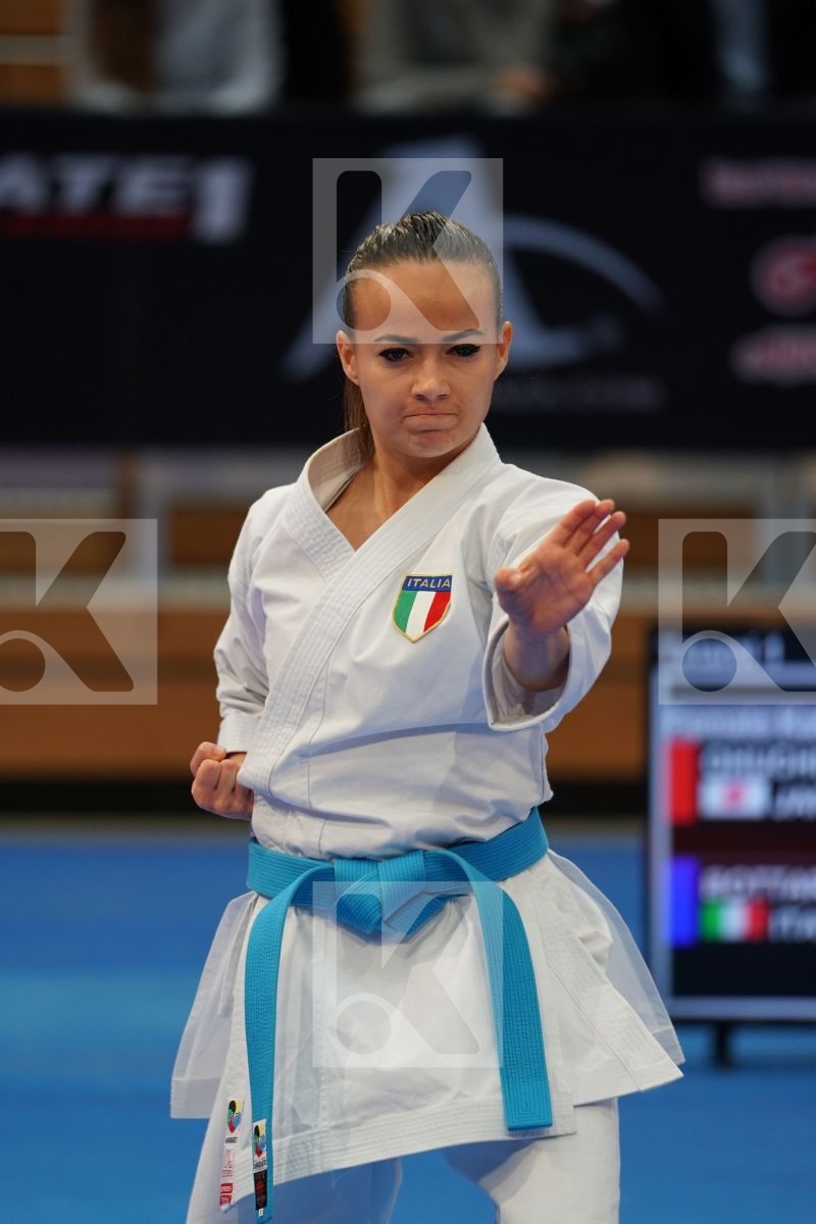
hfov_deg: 4.6
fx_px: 10199
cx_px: 408
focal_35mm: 300
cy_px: 612
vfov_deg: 6.9
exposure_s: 1/500
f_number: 2.8
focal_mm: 200
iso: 800
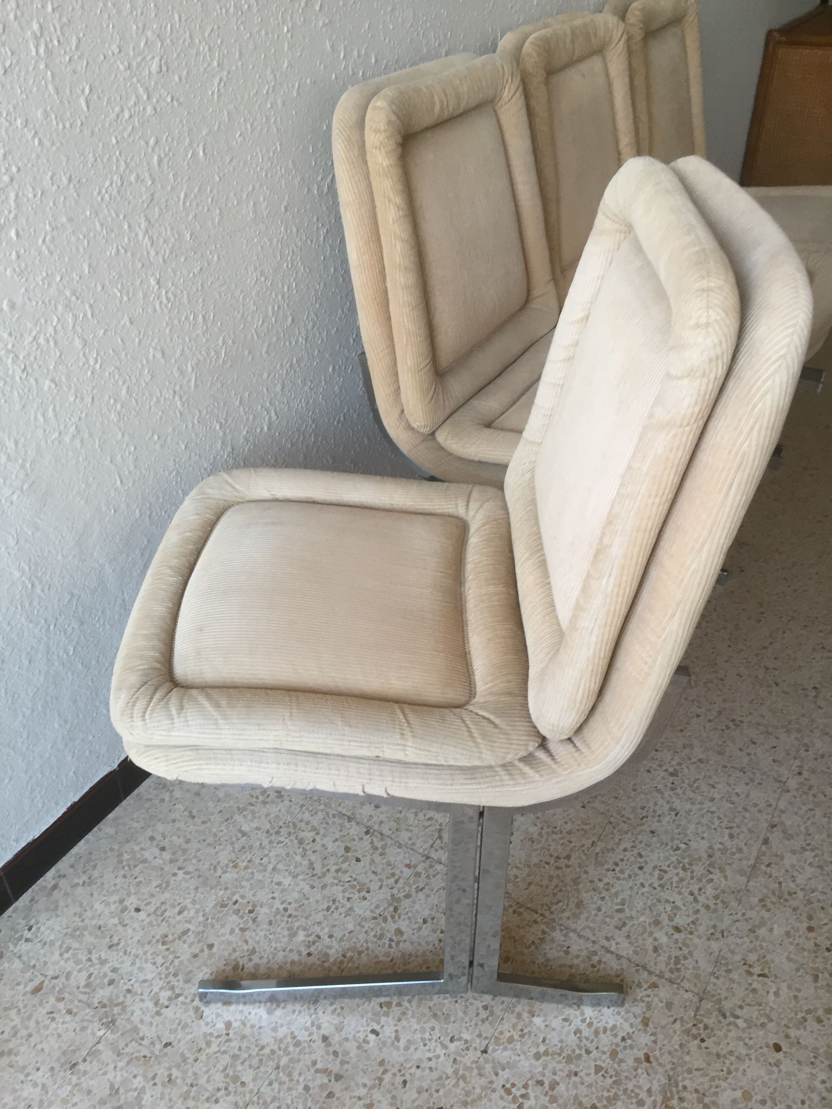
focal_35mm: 29
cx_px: 416
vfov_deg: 61.7
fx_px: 929
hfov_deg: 48.2
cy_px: 554
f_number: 2.2
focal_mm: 4.15
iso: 100
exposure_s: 1/33
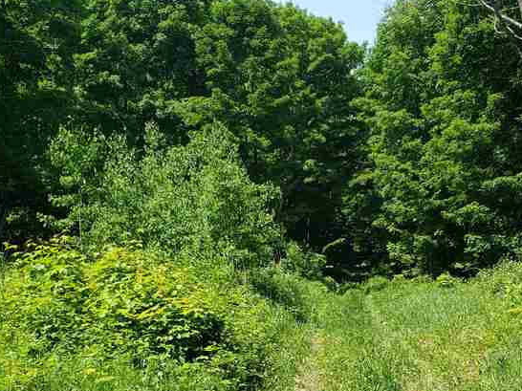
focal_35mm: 61
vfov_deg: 23.6
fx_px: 919
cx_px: 326
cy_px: 314
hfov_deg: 31.6
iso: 50
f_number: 2.4
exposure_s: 1/787
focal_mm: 4.3
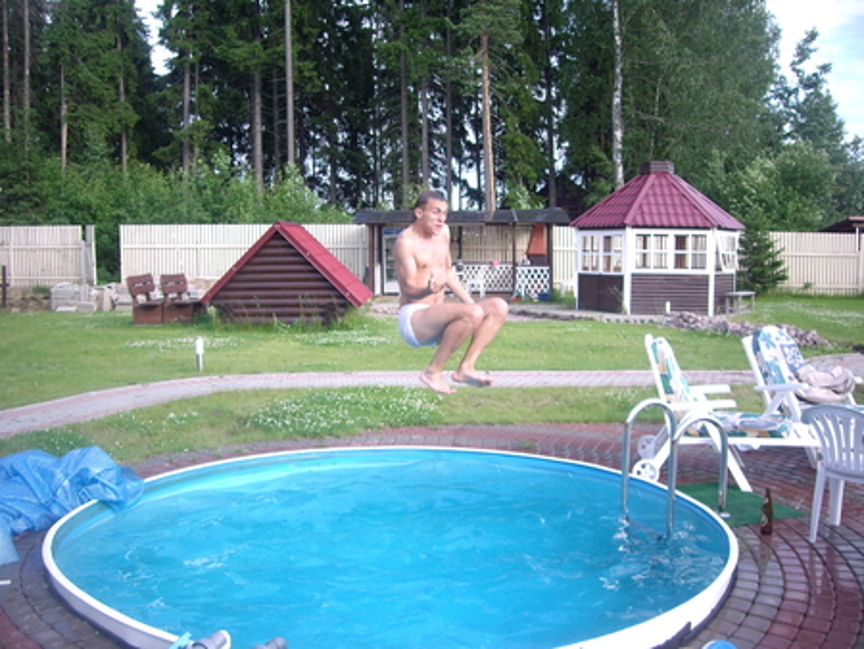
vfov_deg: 37.8
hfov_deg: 49.0
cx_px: 432
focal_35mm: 38
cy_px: 324
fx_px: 949
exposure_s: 1/200
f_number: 2.7
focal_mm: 6.2
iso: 64
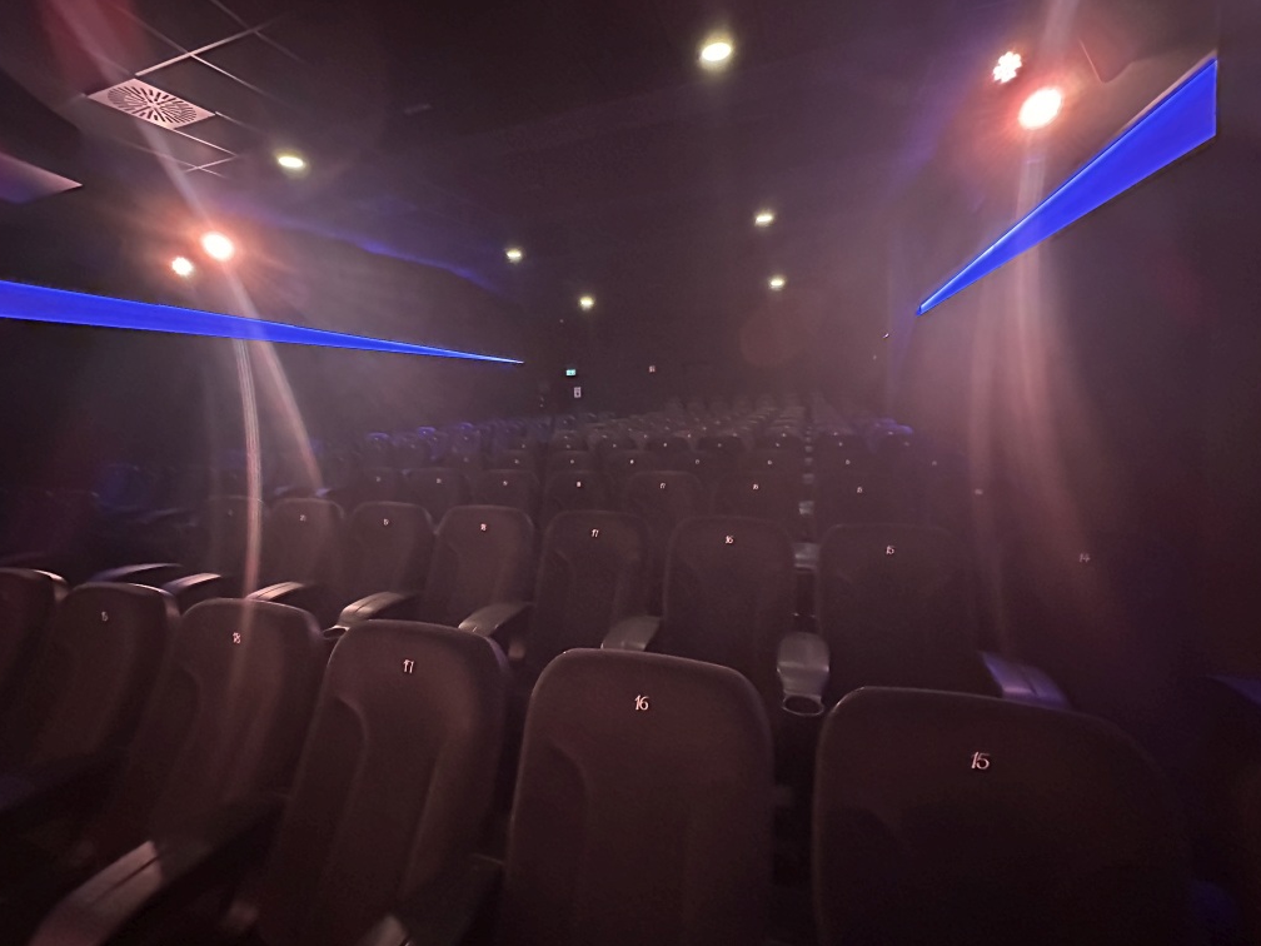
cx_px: 612
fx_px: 546
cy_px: 474
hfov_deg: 98.1
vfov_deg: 81.7
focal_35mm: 15
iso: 2500
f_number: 2.2
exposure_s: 1/30
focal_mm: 2.22
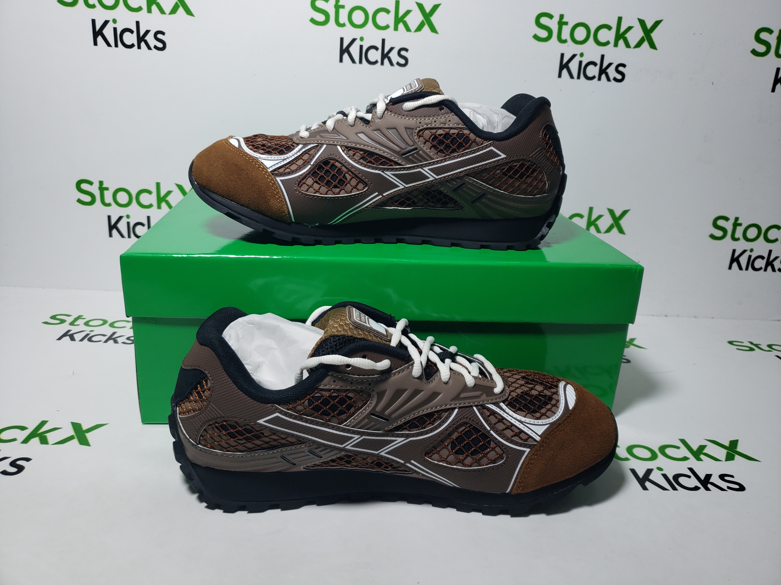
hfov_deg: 67.3
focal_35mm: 26
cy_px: 292
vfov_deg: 53.1
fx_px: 587
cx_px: 390
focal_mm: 4.3
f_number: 1.5
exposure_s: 1/399
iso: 50
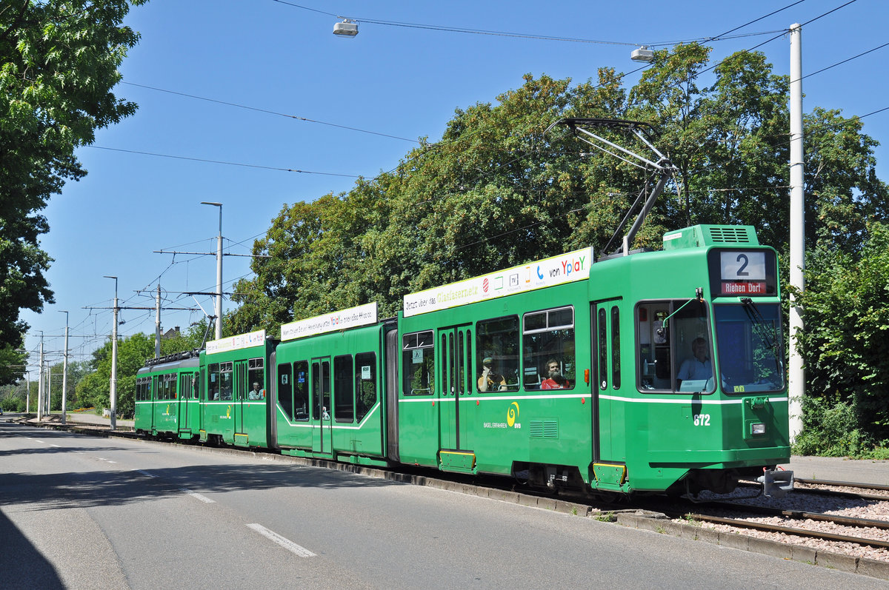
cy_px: 295
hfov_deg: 41.2
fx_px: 1184
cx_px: 444
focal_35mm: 48
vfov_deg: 28.0
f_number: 10
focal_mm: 32
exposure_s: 1/400
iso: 200
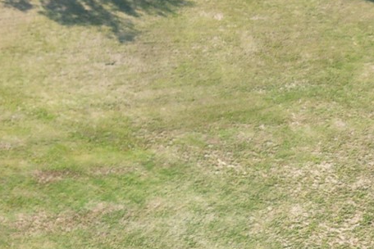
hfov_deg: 19.0
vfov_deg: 12.9
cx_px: 10
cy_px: 256
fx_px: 1091
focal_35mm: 105
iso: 100
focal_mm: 6.72
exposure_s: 1/1000
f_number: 1.7
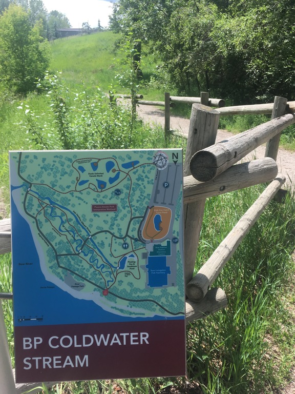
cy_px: 197
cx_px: 148
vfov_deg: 61.7
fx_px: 330
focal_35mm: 29
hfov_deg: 48.2
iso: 25
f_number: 2.2
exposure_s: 1/625
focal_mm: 4.15
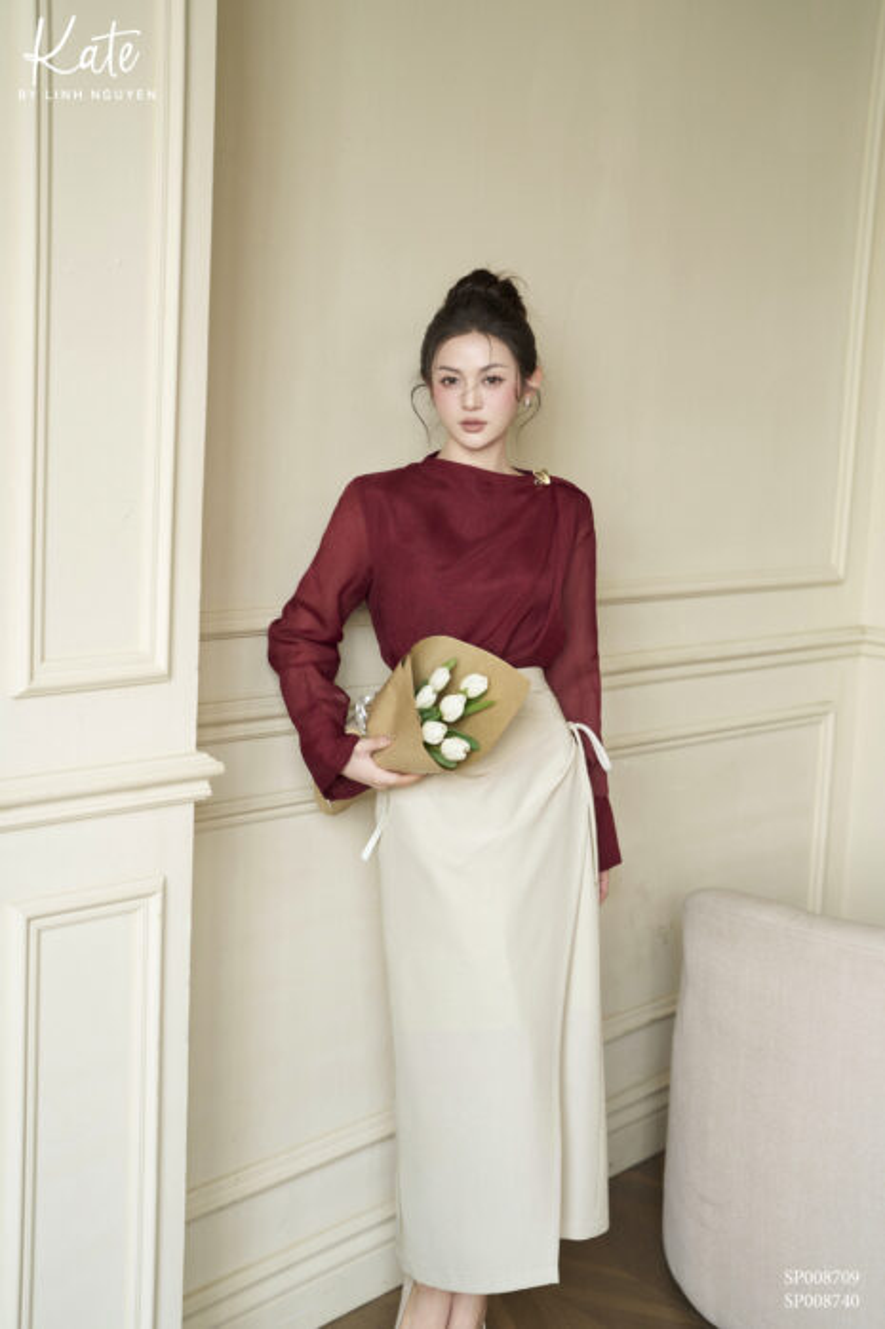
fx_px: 1845
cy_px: 664
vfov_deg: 39.6
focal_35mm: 50
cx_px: 442
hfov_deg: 27.0
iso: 400
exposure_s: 1/160
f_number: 2.8
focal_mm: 50
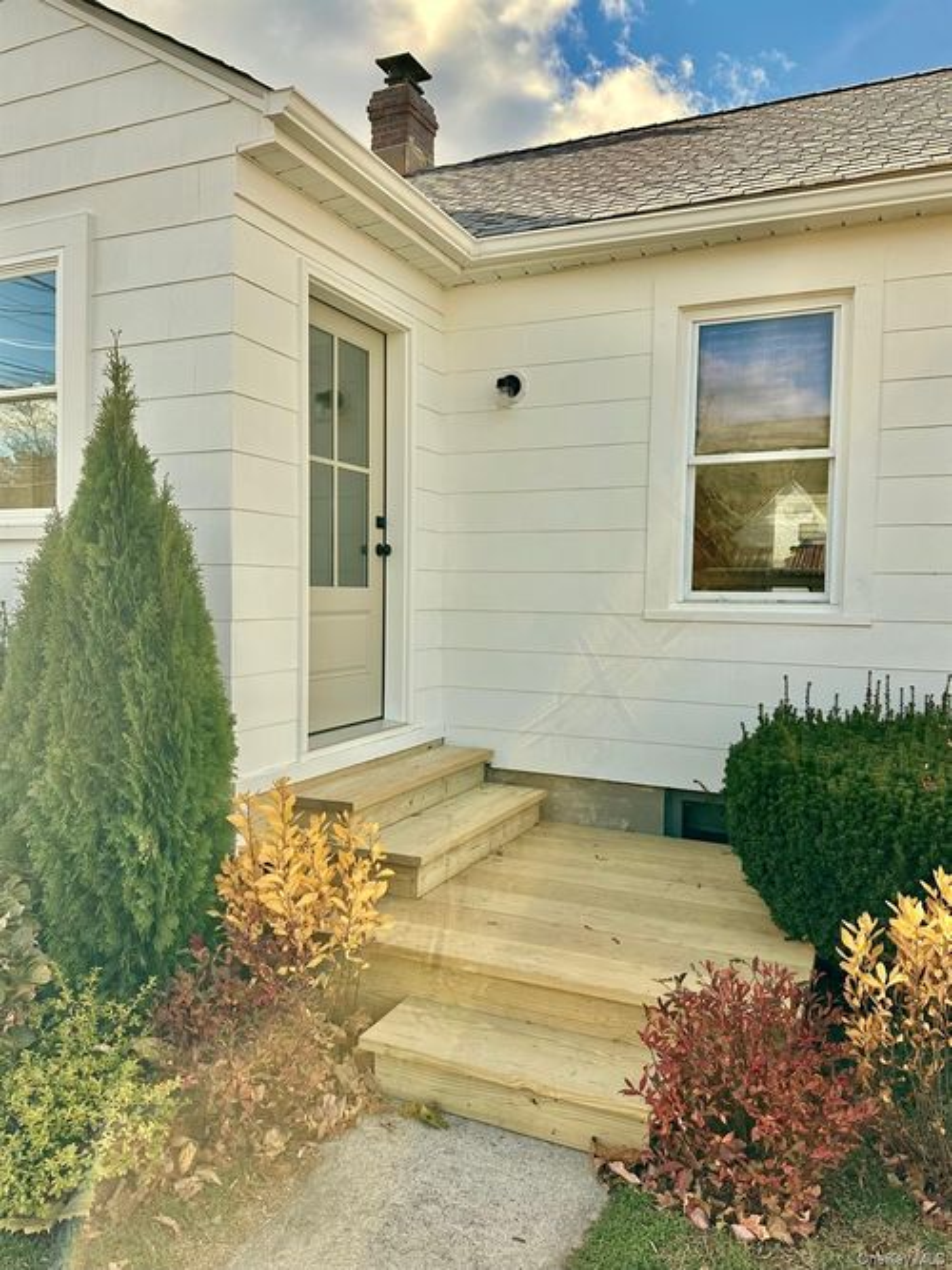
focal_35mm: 24
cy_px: 635
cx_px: 476
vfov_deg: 71.6
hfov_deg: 56.8
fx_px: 880
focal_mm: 6.86
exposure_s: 1/1949
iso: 80
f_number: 1.78
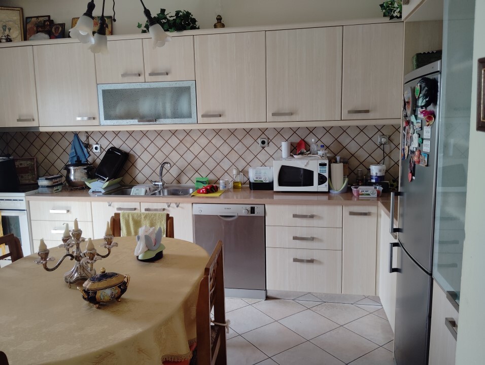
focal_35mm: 28
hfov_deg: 63.4
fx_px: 393
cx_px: 242
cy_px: 182
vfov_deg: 49.9
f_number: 1.8
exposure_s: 1/100
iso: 348
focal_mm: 4.22
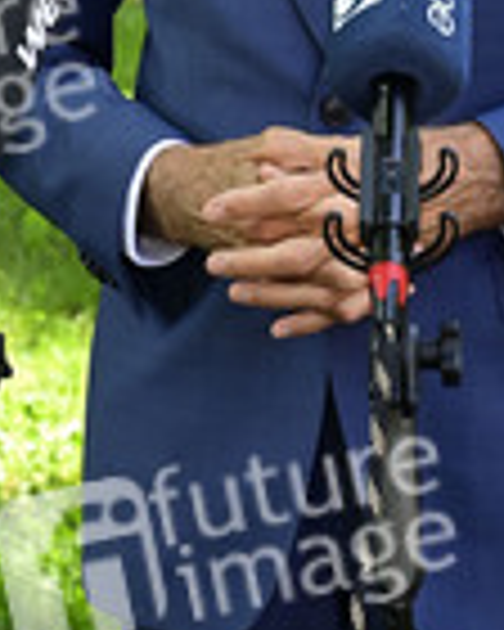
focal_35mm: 188
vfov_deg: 10.1
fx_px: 3505
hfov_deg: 8.2
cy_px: -130
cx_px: 356
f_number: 8
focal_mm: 70
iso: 1000
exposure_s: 1/200
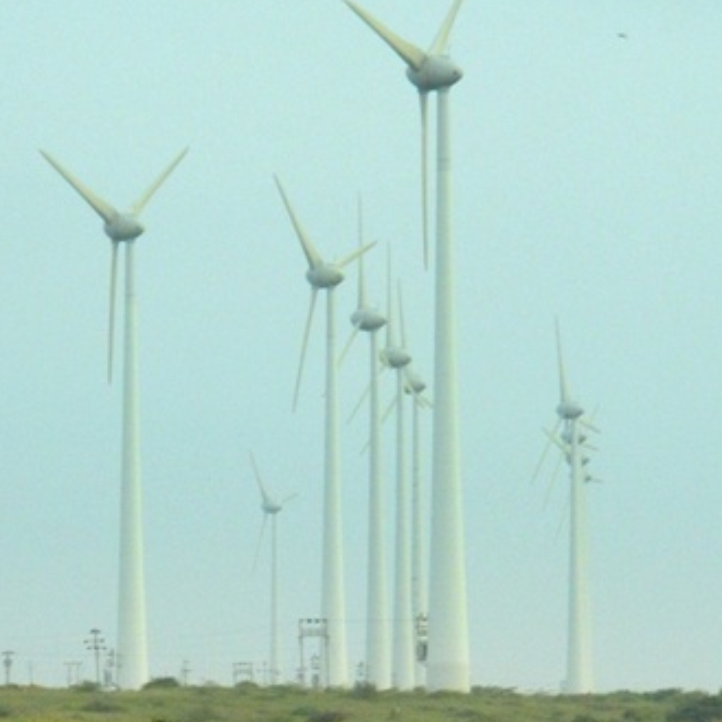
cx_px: 228
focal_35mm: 380
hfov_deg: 4.6
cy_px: 522
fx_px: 8967
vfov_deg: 4.6
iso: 400
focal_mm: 31.8
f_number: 5.1
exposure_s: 1/200
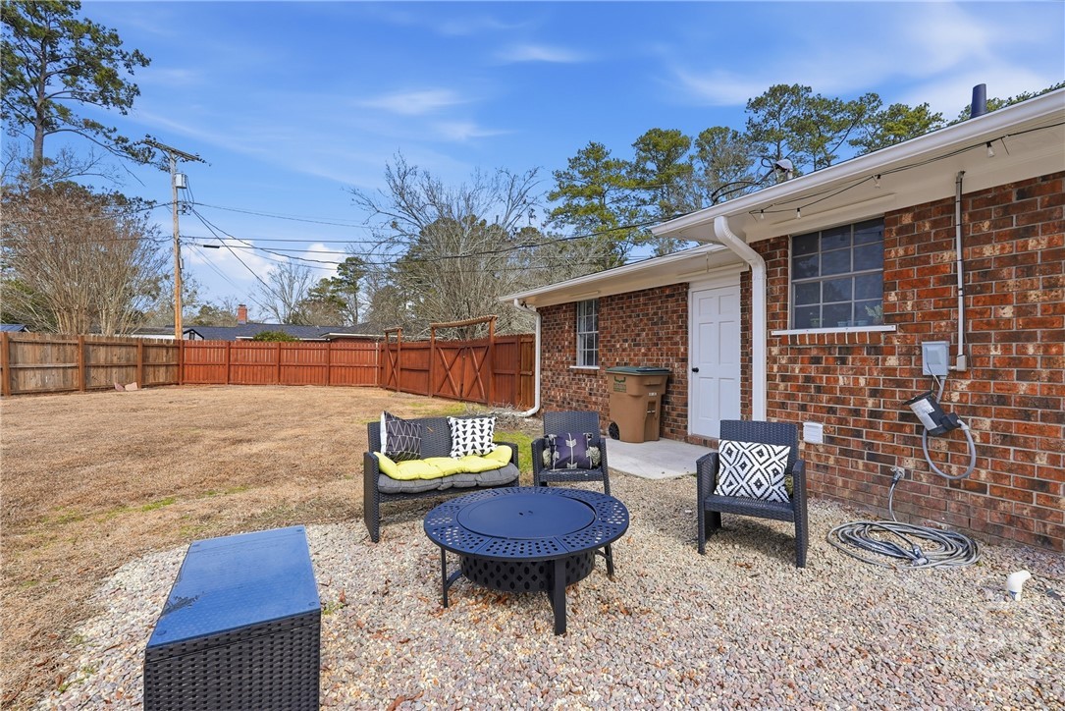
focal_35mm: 16
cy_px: 356
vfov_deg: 73.8
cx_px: 532
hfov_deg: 96.7
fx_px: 473
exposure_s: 1/2000
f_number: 9
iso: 320
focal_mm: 16
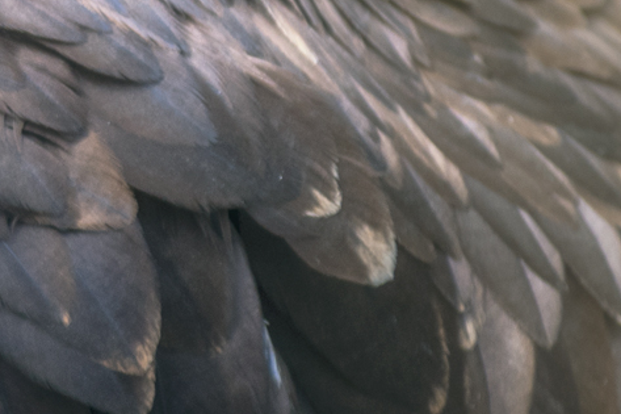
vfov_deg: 0.7
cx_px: -536
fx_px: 32814
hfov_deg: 1.1
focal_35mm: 1903
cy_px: -15
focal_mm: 300
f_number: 7.1
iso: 160
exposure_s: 1/250
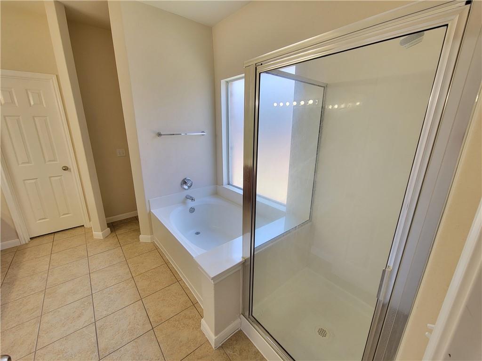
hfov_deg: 106.2
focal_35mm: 13
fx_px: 181
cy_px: 180
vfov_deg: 89.9
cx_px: 241
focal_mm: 2.2
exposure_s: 1/60
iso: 100
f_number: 2.2
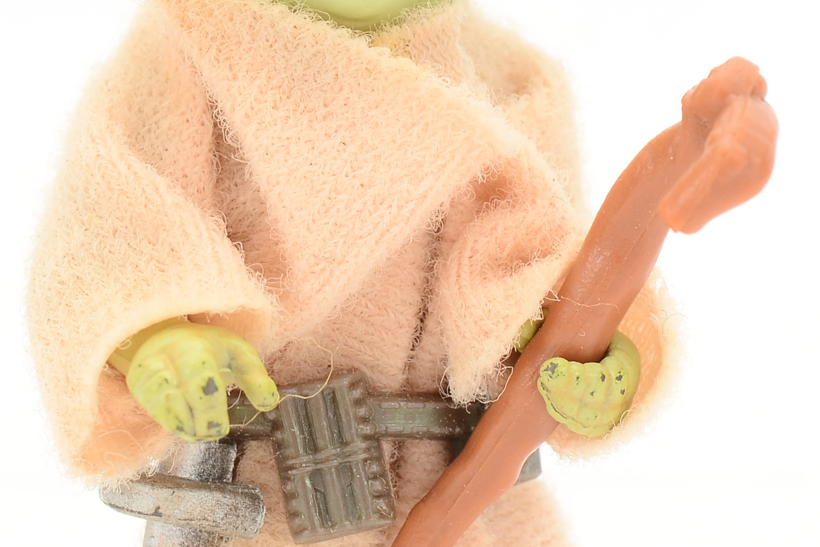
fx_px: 4743
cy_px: 234
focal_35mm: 208
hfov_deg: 9.9
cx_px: 373
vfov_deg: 6.6
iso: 320
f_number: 11
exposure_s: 1/60
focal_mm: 55
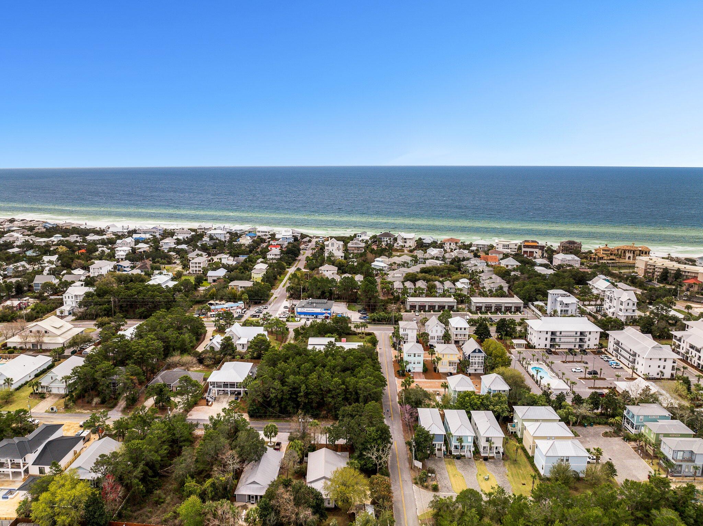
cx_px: 352
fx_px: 487
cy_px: 263
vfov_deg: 56.8
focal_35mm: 24
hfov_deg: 71.6
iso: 100
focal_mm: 12.29
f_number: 3.5
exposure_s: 1/500
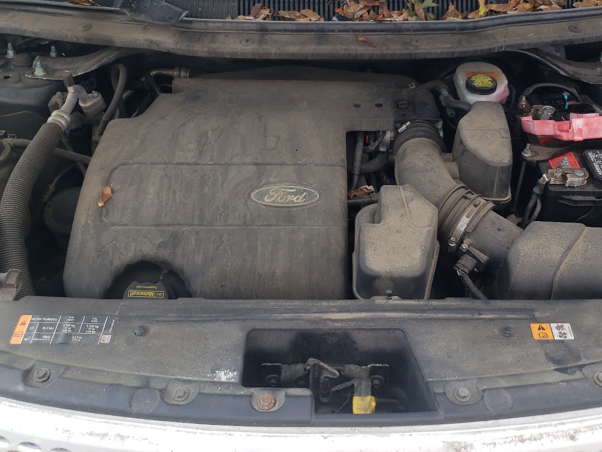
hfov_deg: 51.2
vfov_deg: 39.1
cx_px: 339
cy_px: 141
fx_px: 626
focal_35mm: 36
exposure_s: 1/714
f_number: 1.5
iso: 50
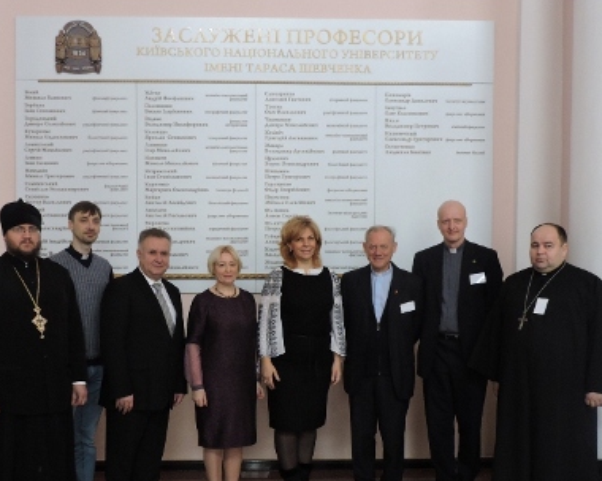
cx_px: 265
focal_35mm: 45
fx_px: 802
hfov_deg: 41.1
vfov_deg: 33.3
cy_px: 295
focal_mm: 6.2
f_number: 3.3
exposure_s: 1/13
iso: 400
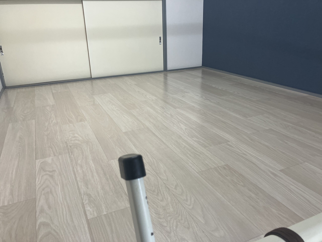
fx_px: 260
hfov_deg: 63.4
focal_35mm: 28
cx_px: 161
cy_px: 121
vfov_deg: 49.7
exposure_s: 1/65
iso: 50
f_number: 1.8
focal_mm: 3.99
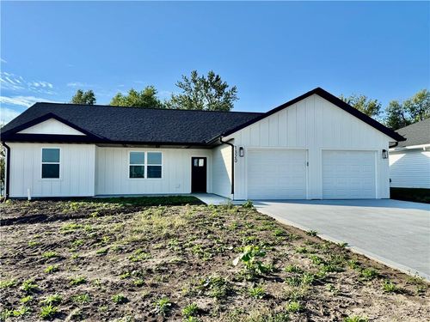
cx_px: 215
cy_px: 161
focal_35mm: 24
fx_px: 298
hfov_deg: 71.6
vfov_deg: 56.8
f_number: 1.78
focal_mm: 6.76
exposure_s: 1/3802
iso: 80
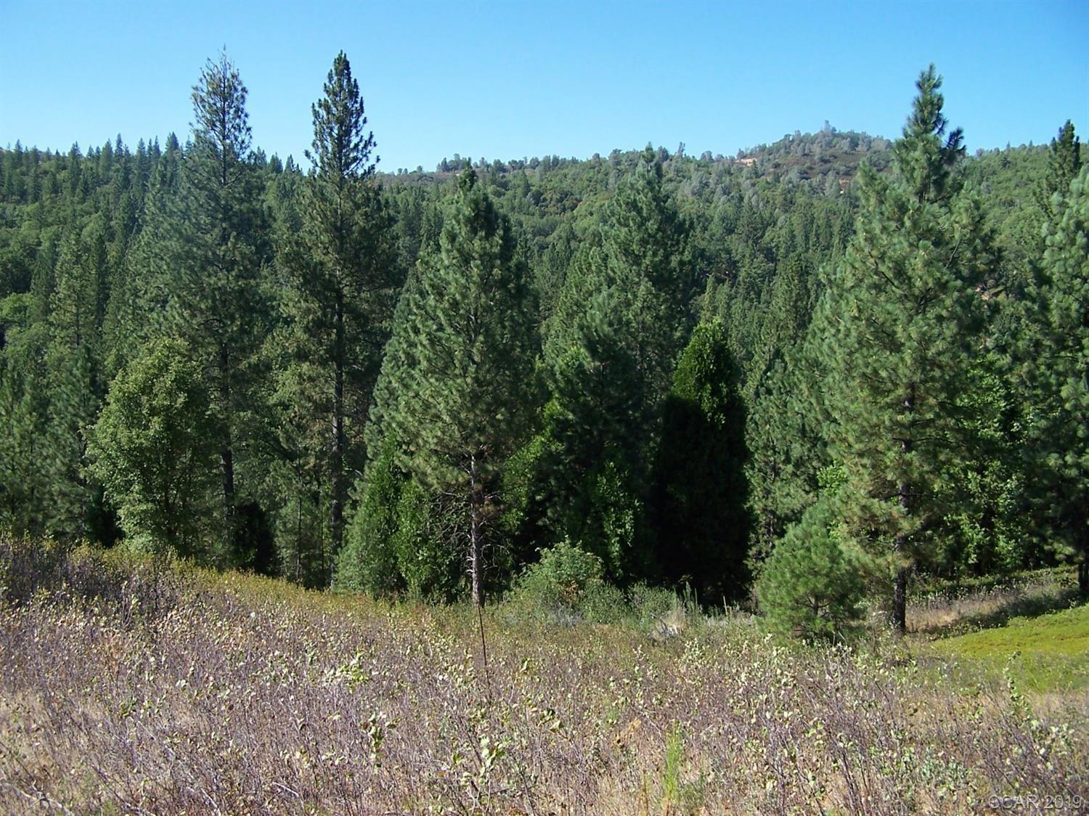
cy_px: 408
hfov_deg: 49.0
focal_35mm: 38
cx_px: 544
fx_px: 1195
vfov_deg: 37.7
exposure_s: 1/500
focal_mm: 6.3
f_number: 2.8
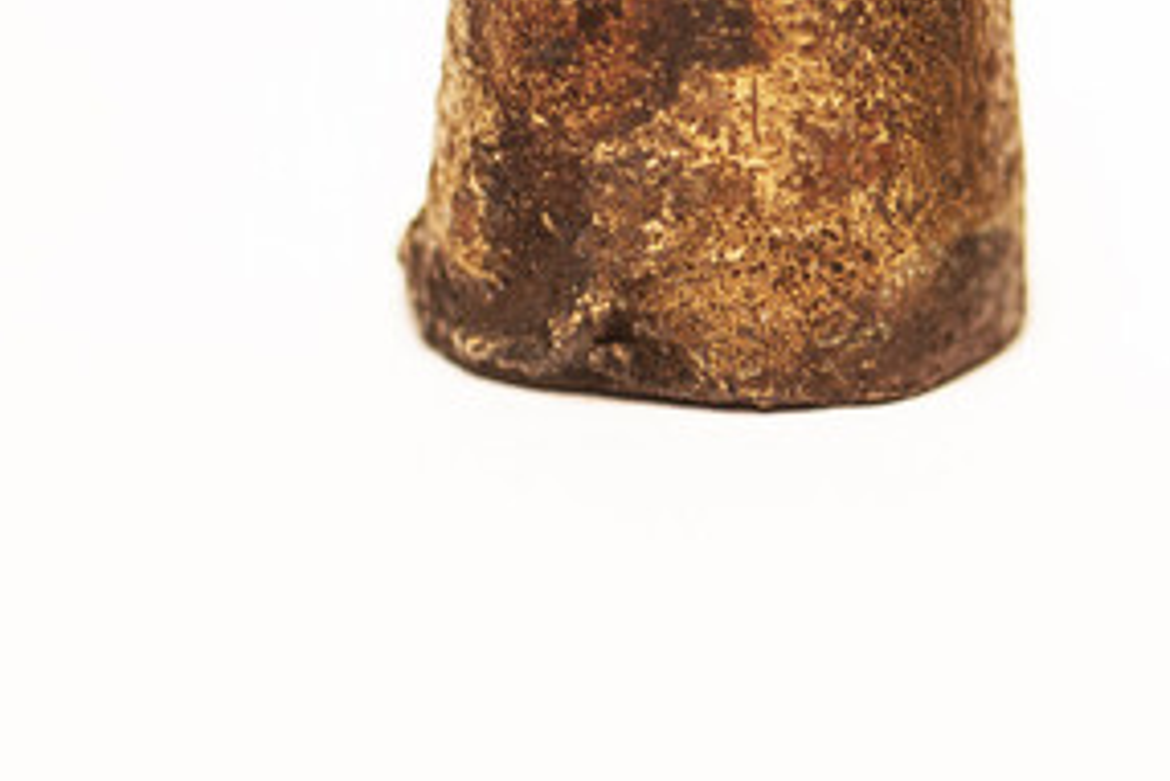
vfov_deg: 5.5
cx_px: 1563
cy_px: 65
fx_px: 8194
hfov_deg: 8.1
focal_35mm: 252
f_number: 3.2
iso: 100
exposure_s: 1/30
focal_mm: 60
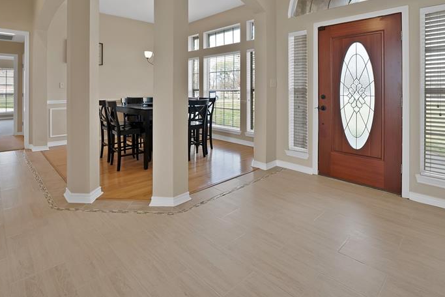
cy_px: 87
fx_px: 223
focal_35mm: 18
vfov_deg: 64.7
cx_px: 199
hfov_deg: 89.7
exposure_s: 1/10
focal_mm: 12
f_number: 9
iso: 640
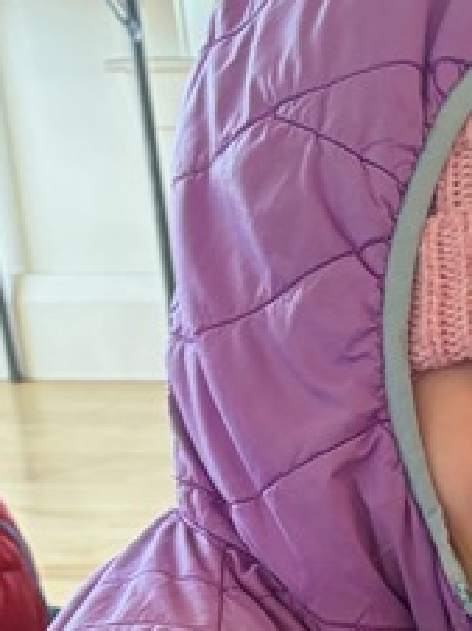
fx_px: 2149
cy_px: 1167
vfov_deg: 14.5
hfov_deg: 12.1
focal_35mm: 118
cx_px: 662
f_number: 1.6
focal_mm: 5.96
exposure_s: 1/62
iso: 125
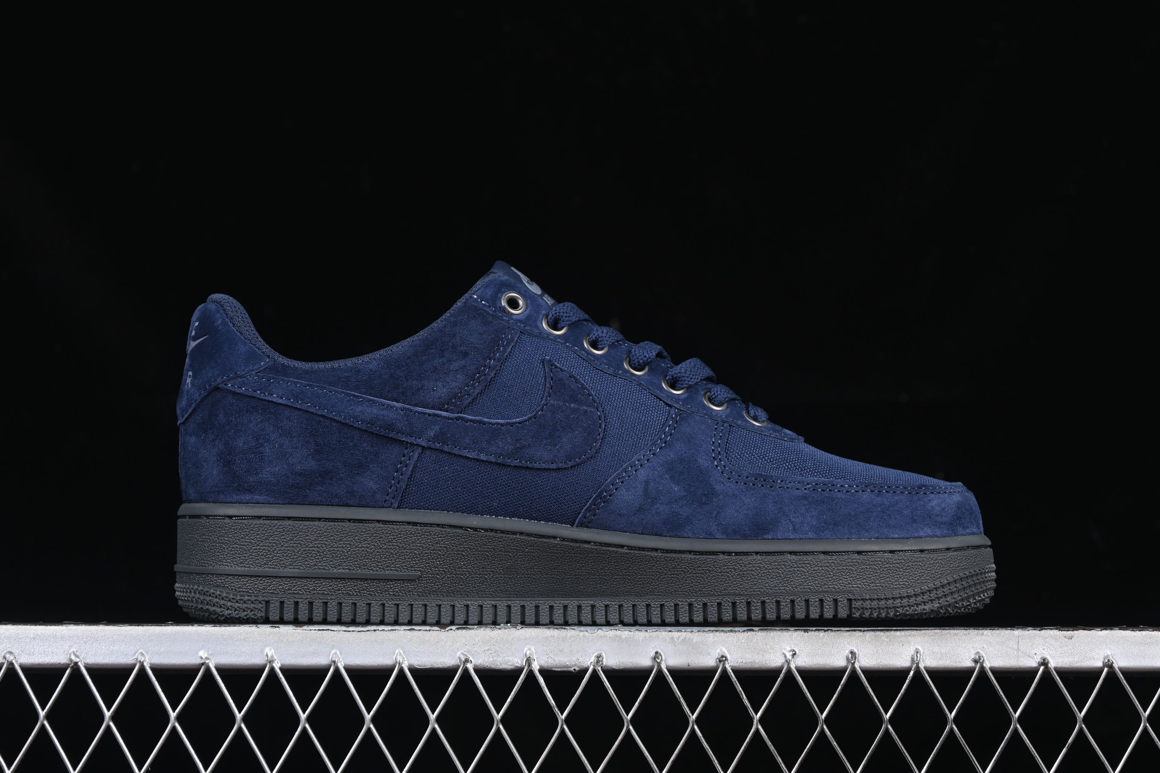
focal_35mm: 75
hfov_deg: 27.0
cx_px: 580
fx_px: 2416
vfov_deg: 18.2
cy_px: 386
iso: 160
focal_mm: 50
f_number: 6.3
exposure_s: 1/50
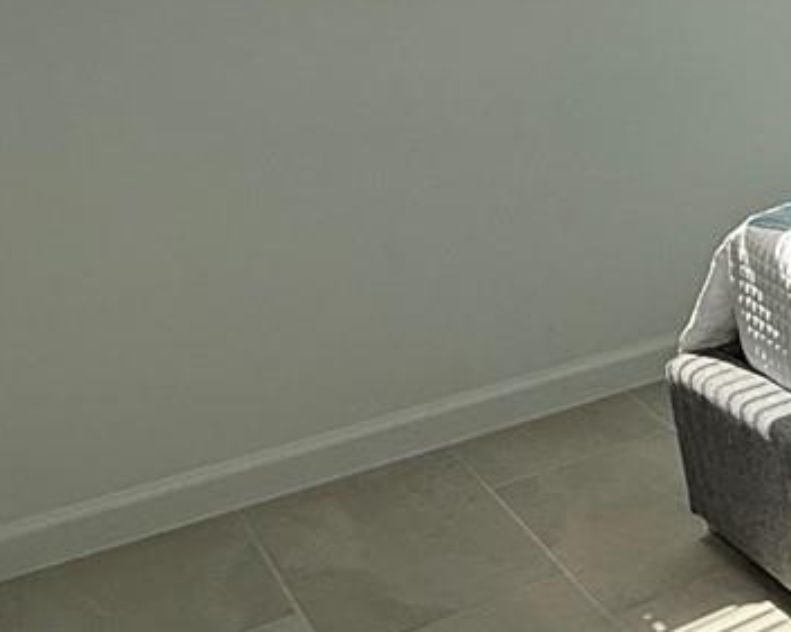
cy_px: 99
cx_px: 1607
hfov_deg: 18.6
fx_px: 1451
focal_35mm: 62
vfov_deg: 24.1
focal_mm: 2.22
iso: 64
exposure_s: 1/494
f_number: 2.2
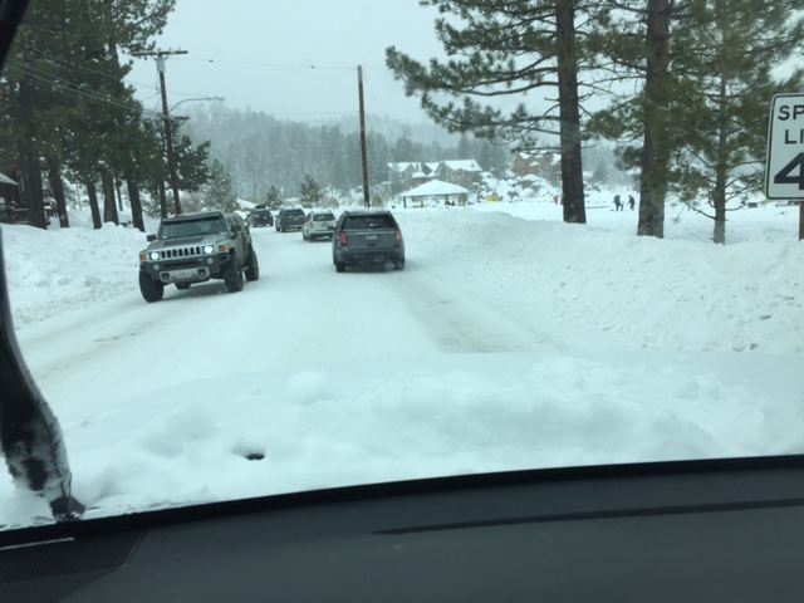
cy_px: 302
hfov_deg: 61.7
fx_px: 674
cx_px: 402
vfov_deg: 48.2
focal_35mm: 29
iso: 32
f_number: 2.2
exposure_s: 1/1883
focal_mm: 4.15
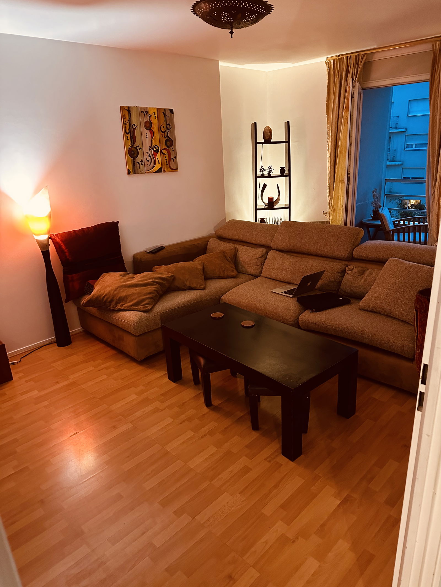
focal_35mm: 24
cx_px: 220
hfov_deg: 56.8
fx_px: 408
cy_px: 294
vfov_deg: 71.6
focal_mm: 6.86
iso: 800
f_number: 1.78
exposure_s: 1/33
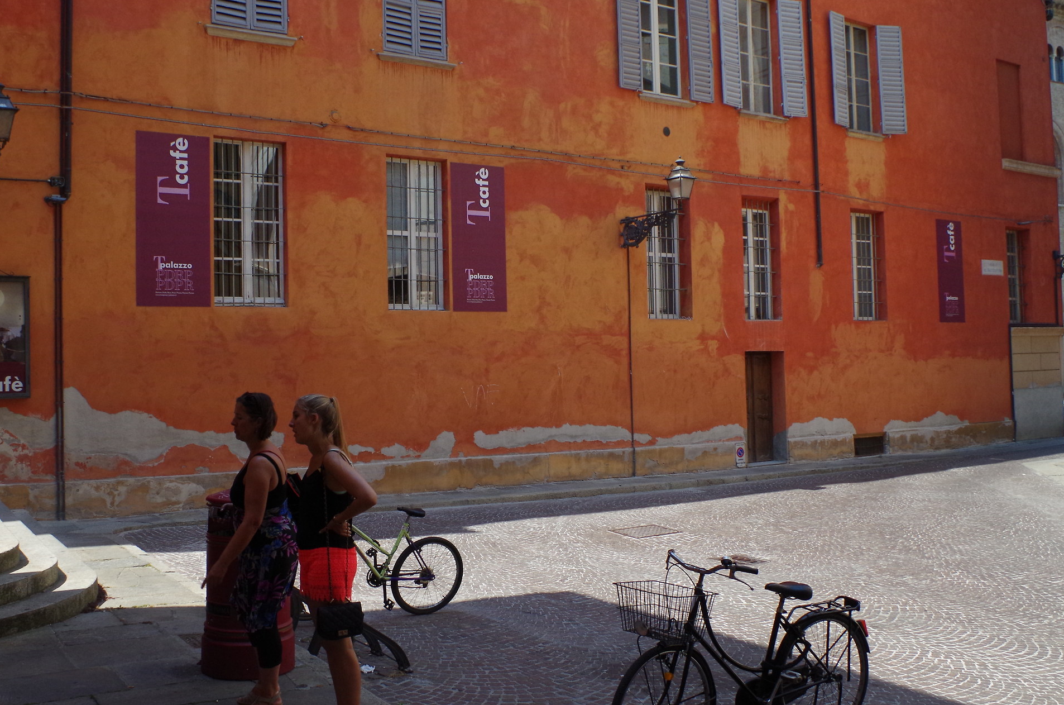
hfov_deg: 55.8
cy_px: 340
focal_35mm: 34
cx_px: 486
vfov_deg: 38.7
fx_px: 1003
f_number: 11
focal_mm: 18
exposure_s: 1/200
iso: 800
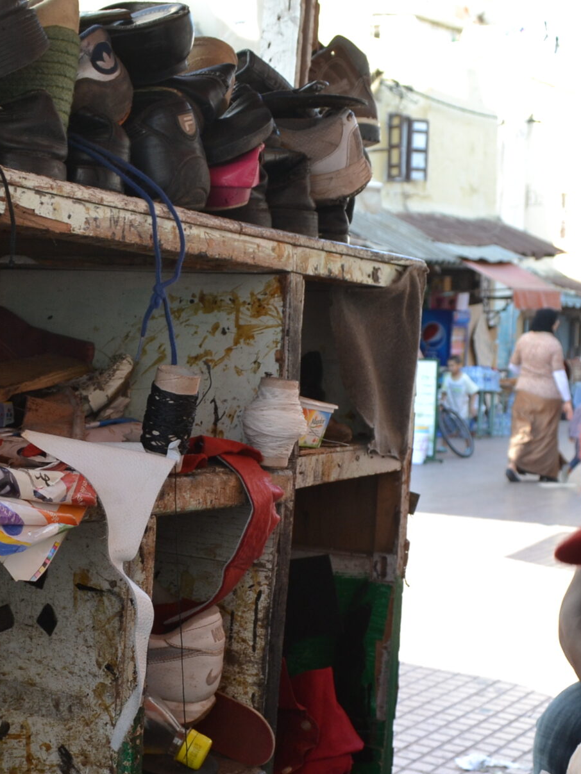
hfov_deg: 26.3
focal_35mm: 55
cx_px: 155
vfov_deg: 34.5
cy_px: 542
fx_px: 1231
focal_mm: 18
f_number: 5.6
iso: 250
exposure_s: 1/125
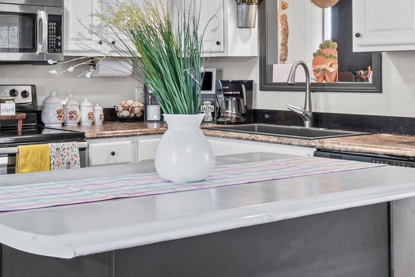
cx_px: 84
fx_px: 646
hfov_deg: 34.5
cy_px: 78
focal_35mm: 56
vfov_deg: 24.0
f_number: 9
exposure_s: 1.6
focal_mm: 12
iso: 250
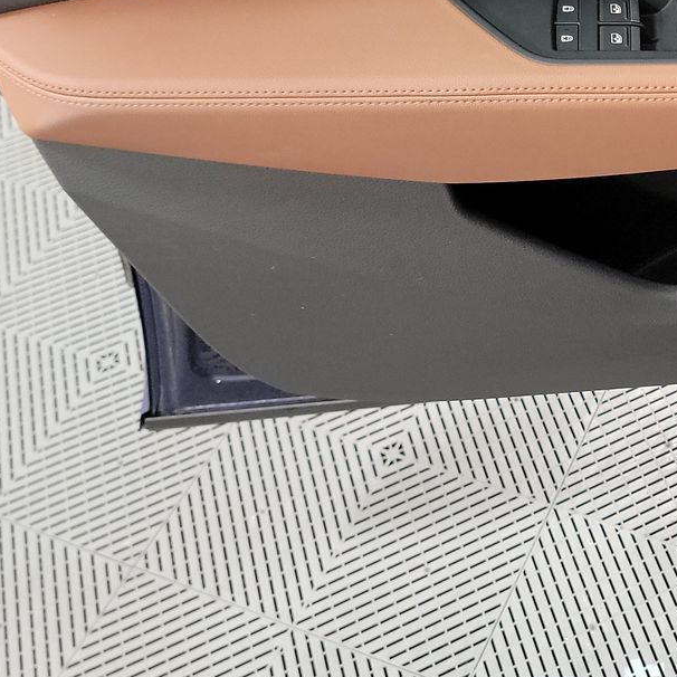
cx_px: 693
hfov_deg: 28.5
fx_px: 1239
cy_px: 68
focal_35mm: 56
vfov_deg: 29.3
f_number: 1.8
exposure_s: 1/59
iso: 1093
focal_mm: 6.7
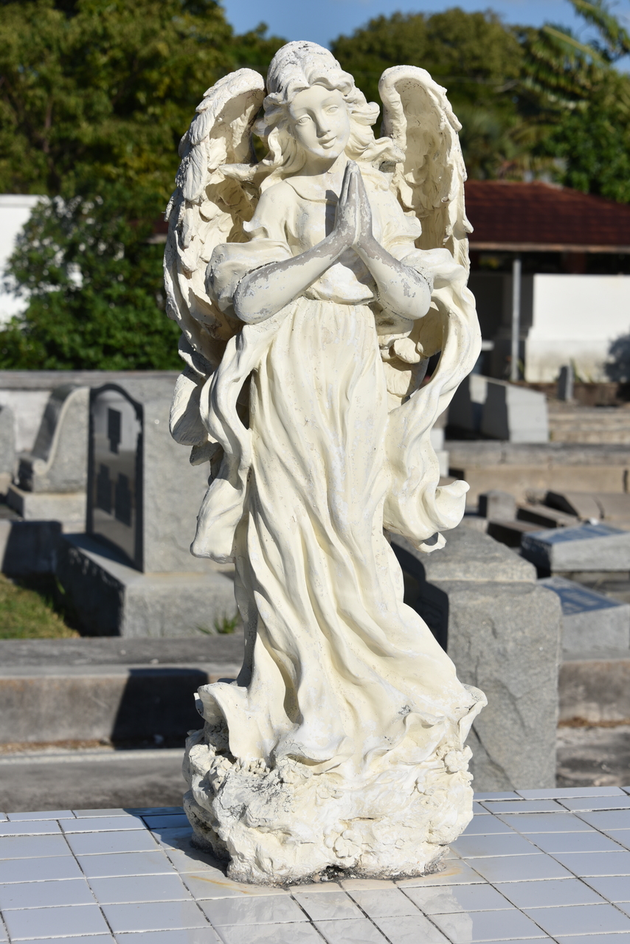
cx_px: 315
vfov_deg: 24.8
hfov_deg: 16.7
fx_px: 2151
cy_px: 472
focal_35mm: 82
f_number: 10
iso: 100
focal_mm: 82
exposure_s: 1/400
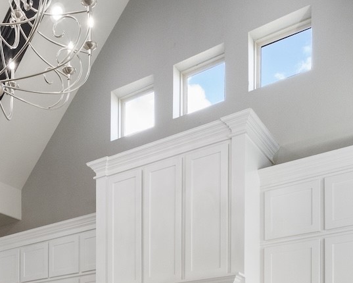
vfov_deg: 26.0
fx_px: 460
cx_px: 106
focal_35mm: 44
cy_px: 415
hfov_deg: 41.2
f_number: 8
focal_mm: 12
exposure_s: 1/15
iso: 1250
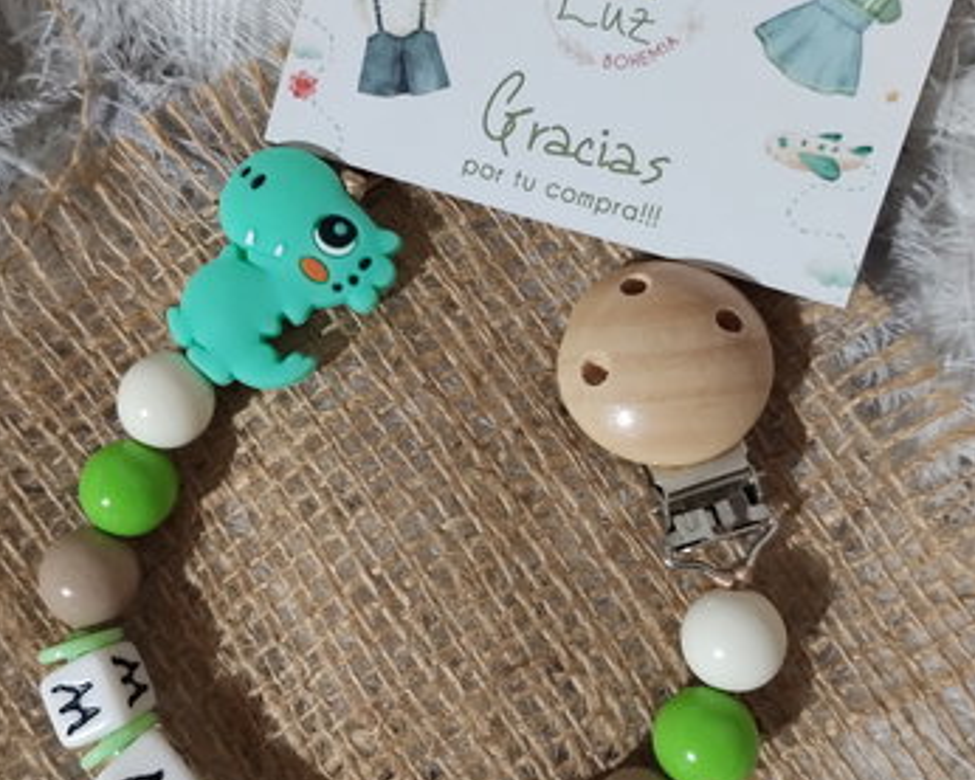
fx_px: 1212
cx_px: 417
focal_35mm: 42
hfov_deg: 43.7
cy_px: 331
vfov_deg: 35.6
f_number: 1.8
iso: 1878
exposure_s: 1/25
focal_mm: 4.27
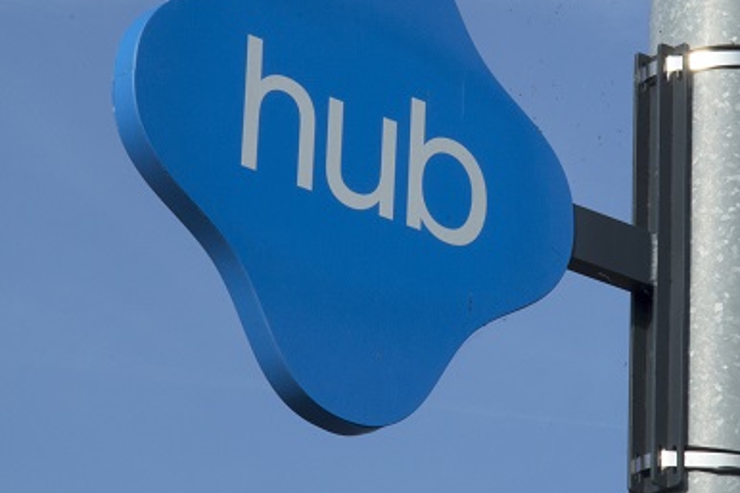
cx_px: 406
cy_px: 211
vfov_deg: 5.6
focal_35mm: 245
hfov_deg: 8.4
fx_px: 5029
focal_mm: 105
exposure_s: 1/160
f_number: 29
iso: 400
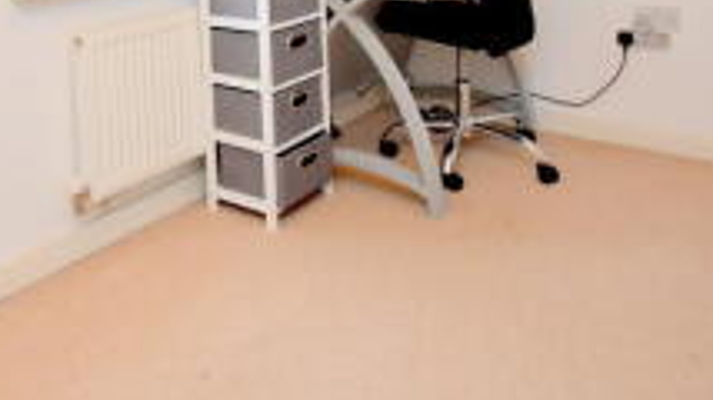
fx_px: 661
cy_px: -78
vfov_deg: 29.1
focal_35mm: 35
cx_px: 243
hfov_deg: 55.6
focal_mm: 10
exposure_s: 1/125
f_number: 4.5
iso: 800
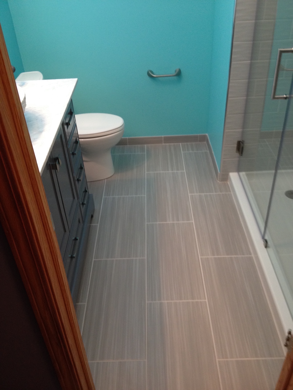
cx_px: 146
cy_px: 195
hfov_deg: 40.7
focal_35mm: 35
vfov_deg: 52.6
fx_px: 395
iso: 125
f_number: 2.4
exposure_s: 1/20
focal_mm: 4.28
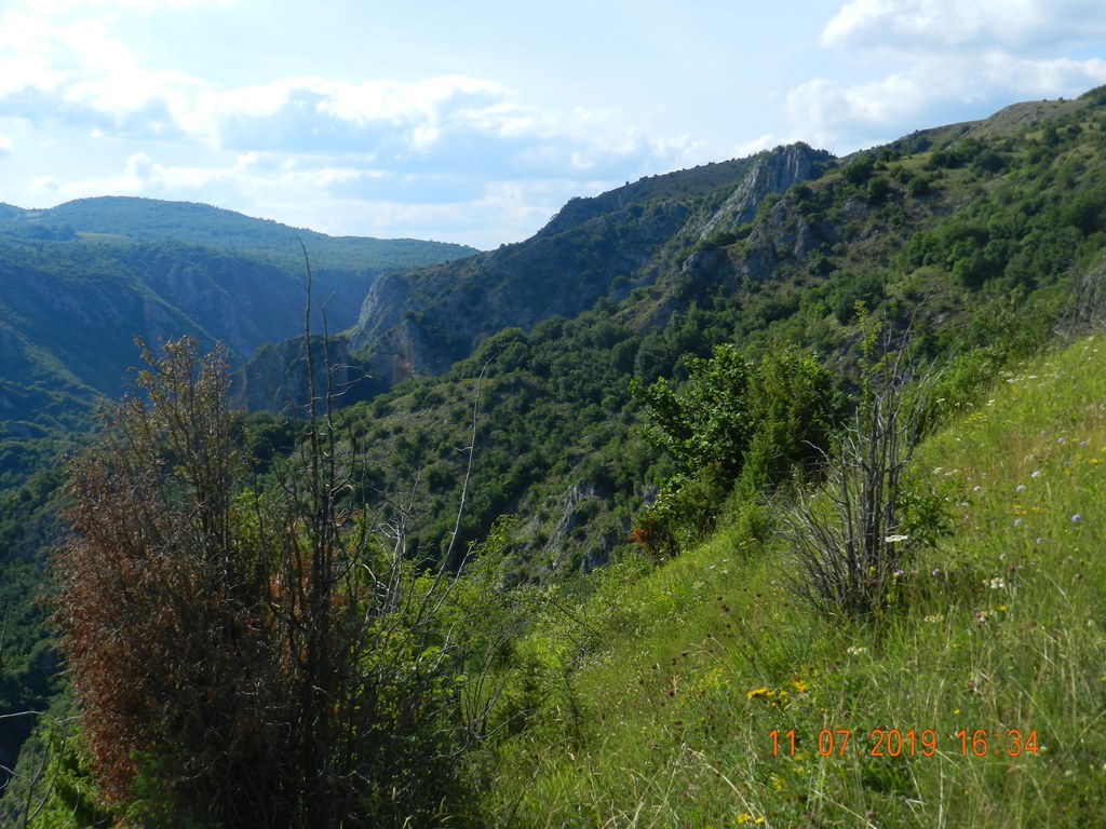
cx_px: 553
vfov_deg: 31.5
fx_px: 1470
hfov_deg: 41.2
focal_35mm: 46
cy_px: 414
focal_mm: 8.1
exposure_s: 1/1250
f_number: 4.2
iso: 160
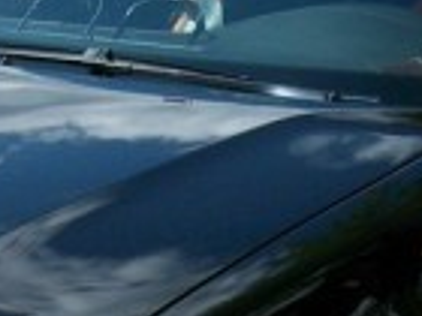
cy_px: 436
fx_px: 2365
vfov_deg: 7.6
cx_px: 208
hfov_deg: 10.2
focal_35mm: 194
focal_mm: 5.7
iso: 80
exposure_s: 1/288
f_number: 5.5
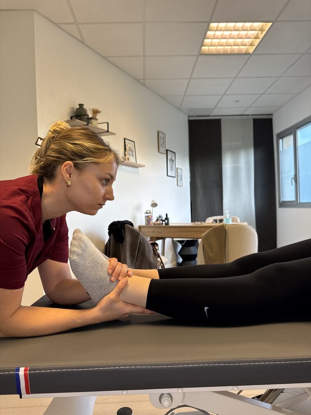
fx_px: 287
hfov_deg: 56.8
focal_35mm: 24
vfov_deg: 71.6
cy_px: 208
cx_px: 156
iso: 125
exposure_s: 1/100
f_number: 1.78
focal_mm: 6.76
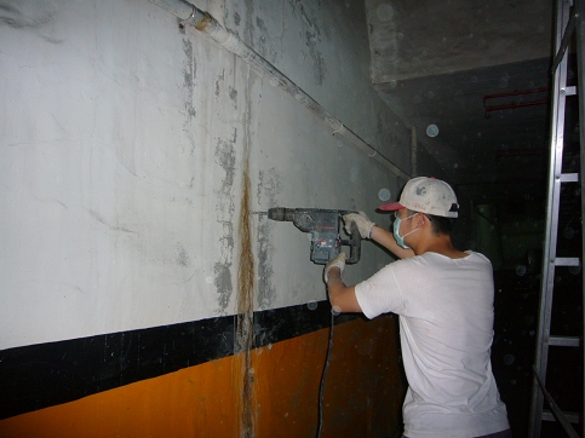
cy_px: 222
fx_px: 490
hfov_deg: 61.7
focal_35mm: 29
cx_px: 292
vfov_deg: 48.2
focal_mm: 4.6
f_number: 2.8
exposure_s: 1/30
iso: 80
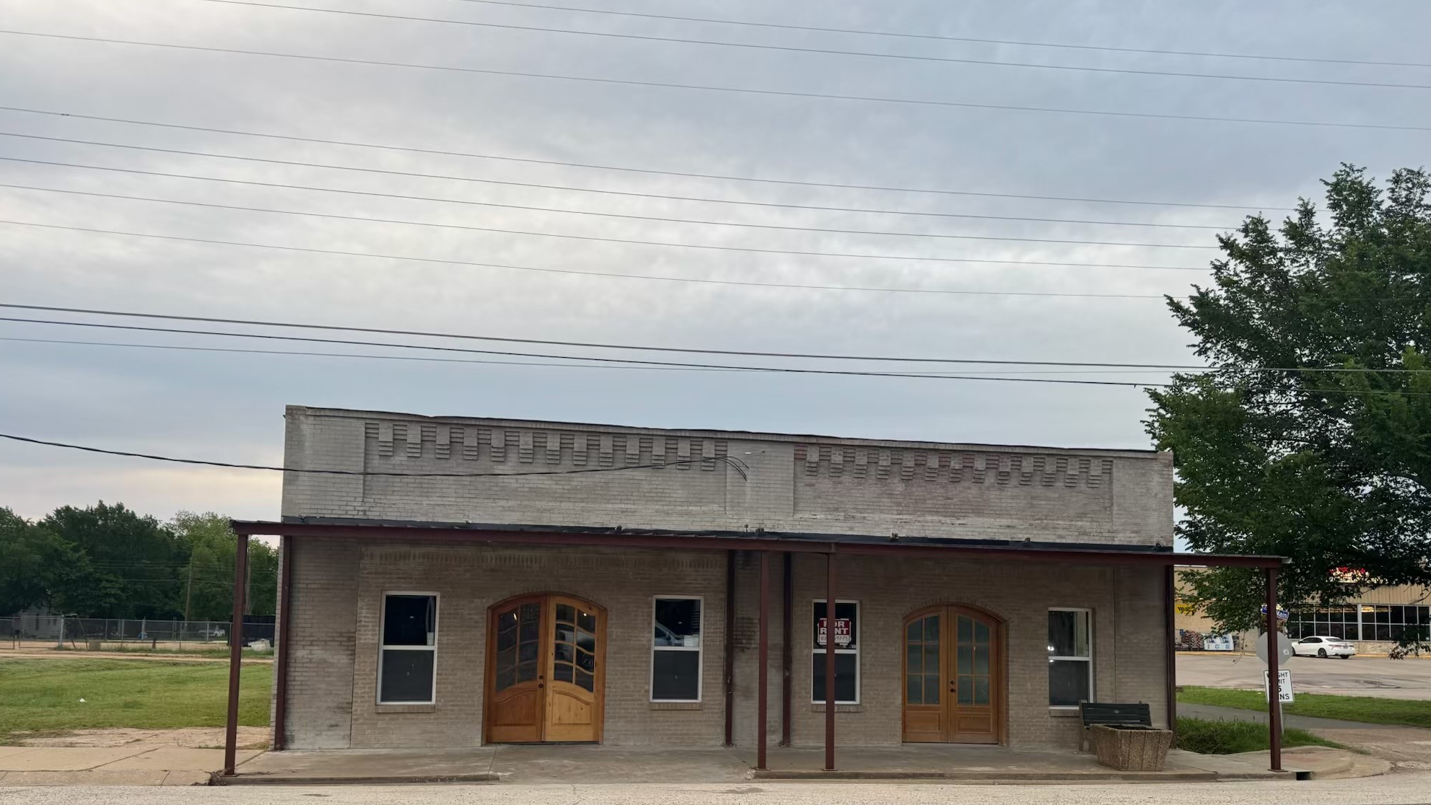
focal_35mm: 27
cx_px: 725
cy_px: 535
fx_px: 1025
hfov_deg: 69.9
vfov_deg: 42.3
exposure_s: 1/159
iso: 64
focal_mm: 6.76
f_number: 1.78
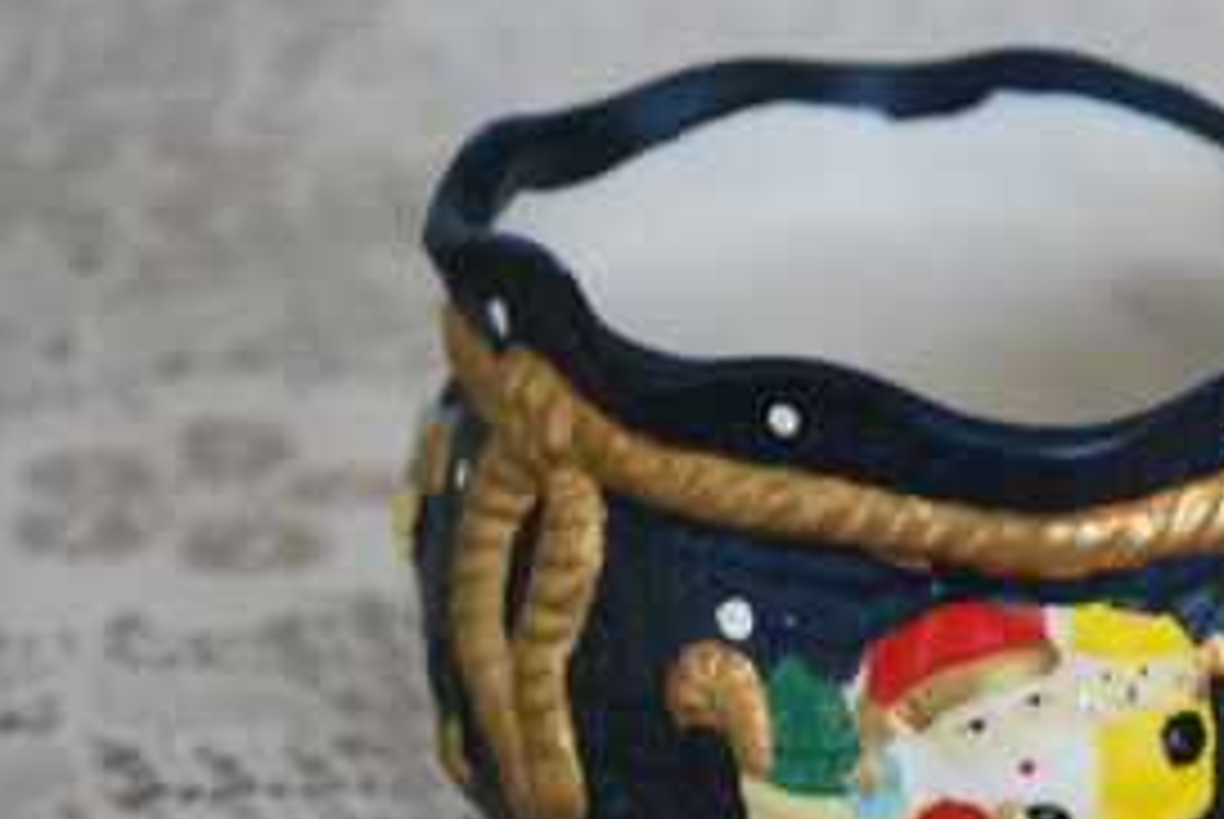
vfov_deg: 10.8
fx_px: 4323
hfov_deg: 16.0
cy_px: 713
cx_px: 1004
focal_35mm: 127
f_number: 5.6
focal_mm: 48
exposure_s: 1/2.5
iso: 1600
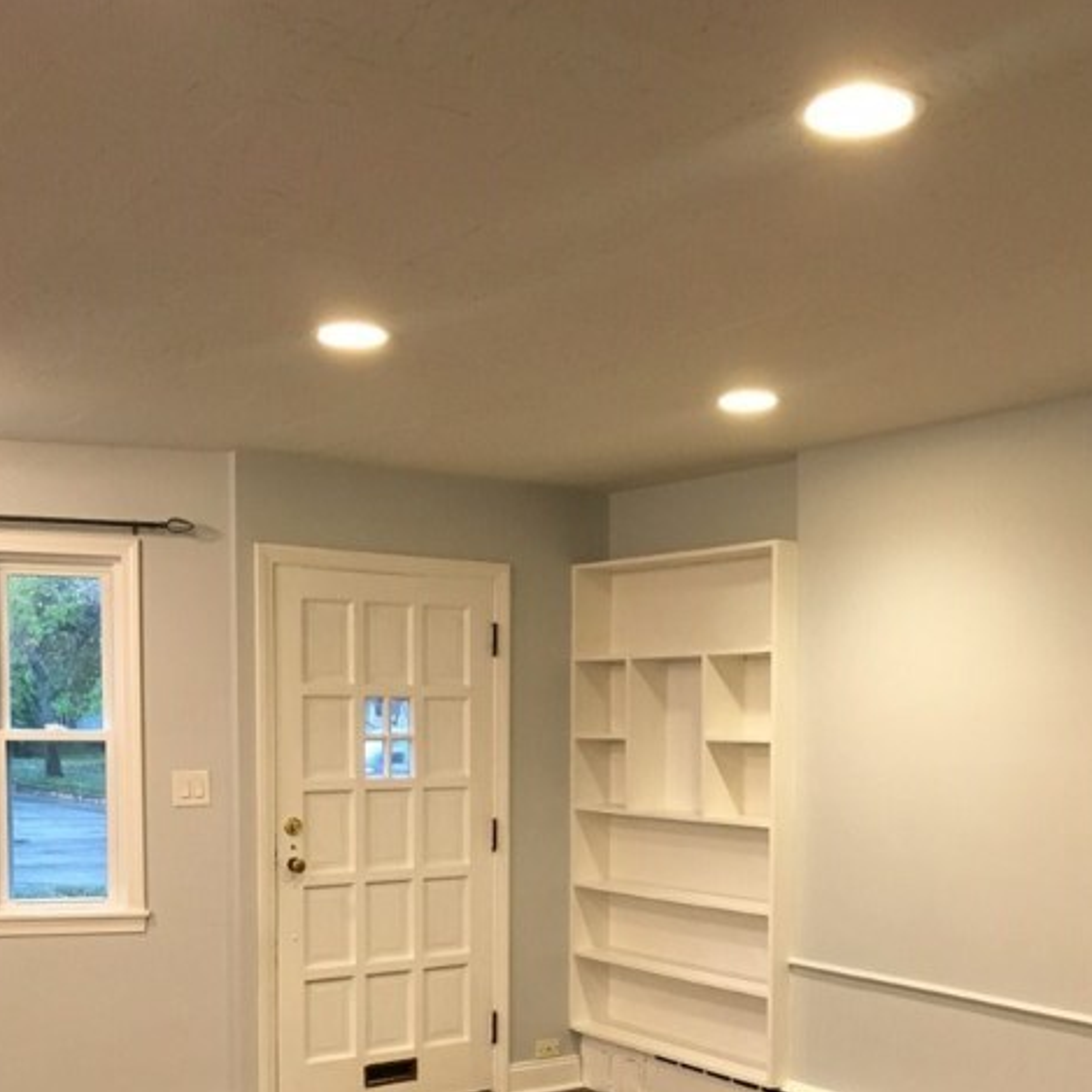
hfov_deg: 40.0
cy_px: 834
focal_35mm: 42
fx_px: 1499
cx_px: 580
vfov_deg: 38.9
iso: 160
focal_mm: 4.15
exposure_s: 1/30
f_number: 2.2
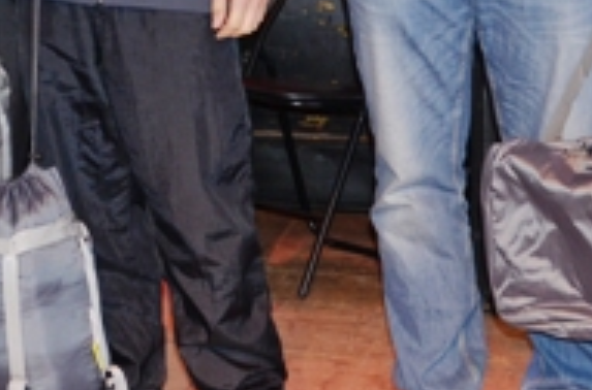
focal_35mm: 131
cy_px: -254
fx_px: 2147
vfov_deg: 10.0
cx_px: -25
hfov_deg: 15.4
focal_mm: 26
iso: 400
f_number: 4
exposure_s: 1/125
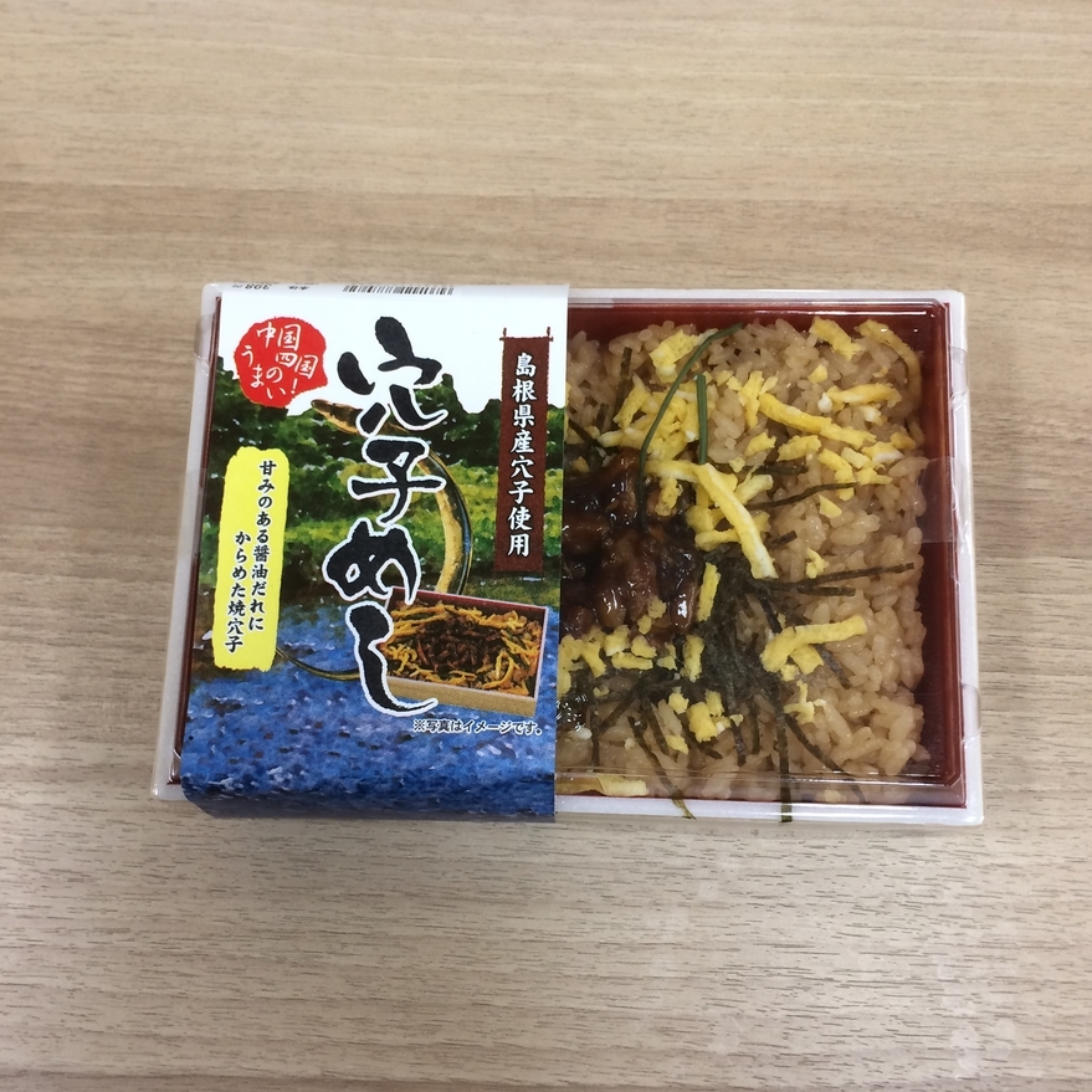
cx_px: 543
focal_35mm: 35
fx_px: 1249
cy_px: 586
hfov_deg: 47.2
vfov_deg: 47.2
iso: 64
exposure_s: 1/30
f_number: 2.2
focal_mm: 4.15
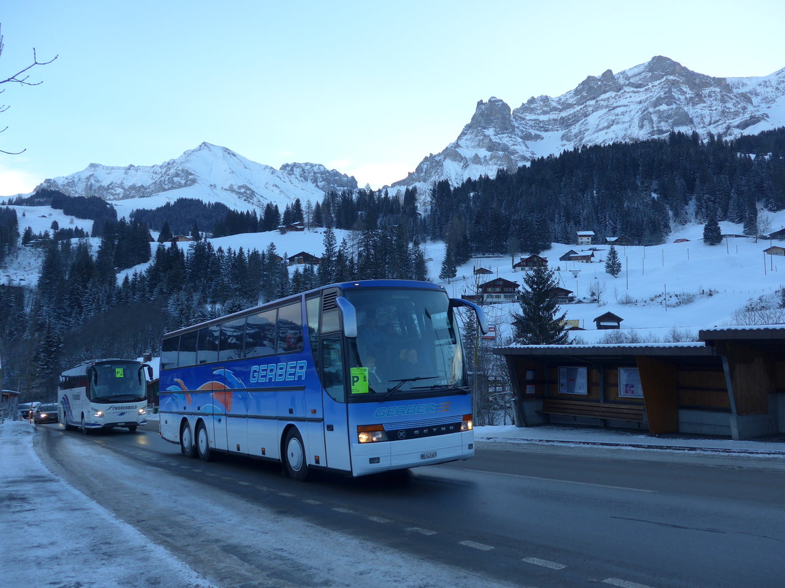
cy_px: 294
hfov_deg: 61.7
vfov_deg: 48.2
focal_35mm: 29
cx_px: 392
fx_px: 658
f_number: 2.8
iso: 80
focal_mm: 6
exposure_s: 1/250
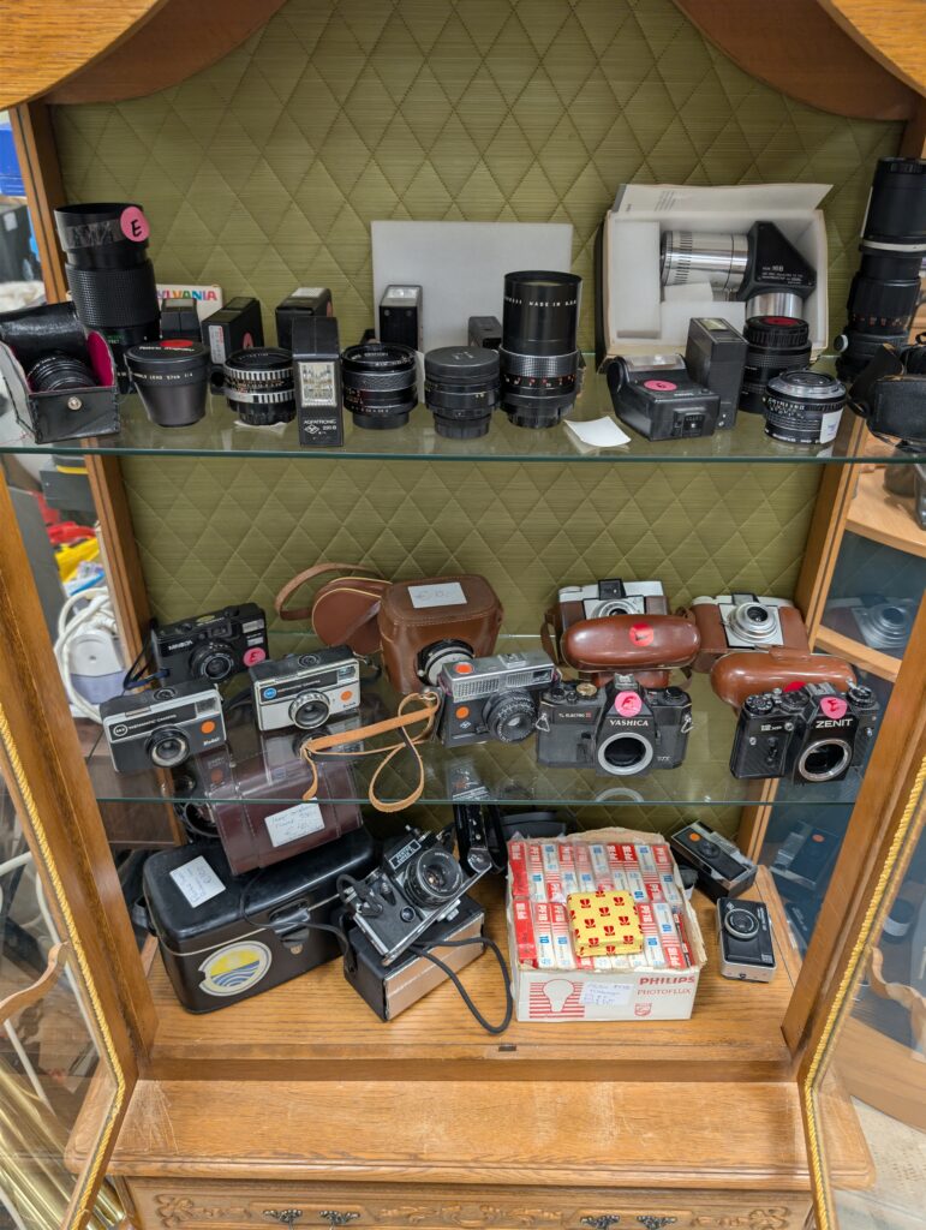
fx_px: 854
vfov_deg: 71.5
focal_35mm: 24
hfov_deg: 56.9
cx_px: 463
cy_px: 615
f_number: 1.68
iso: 119
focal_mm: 6.9
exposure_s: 1/50
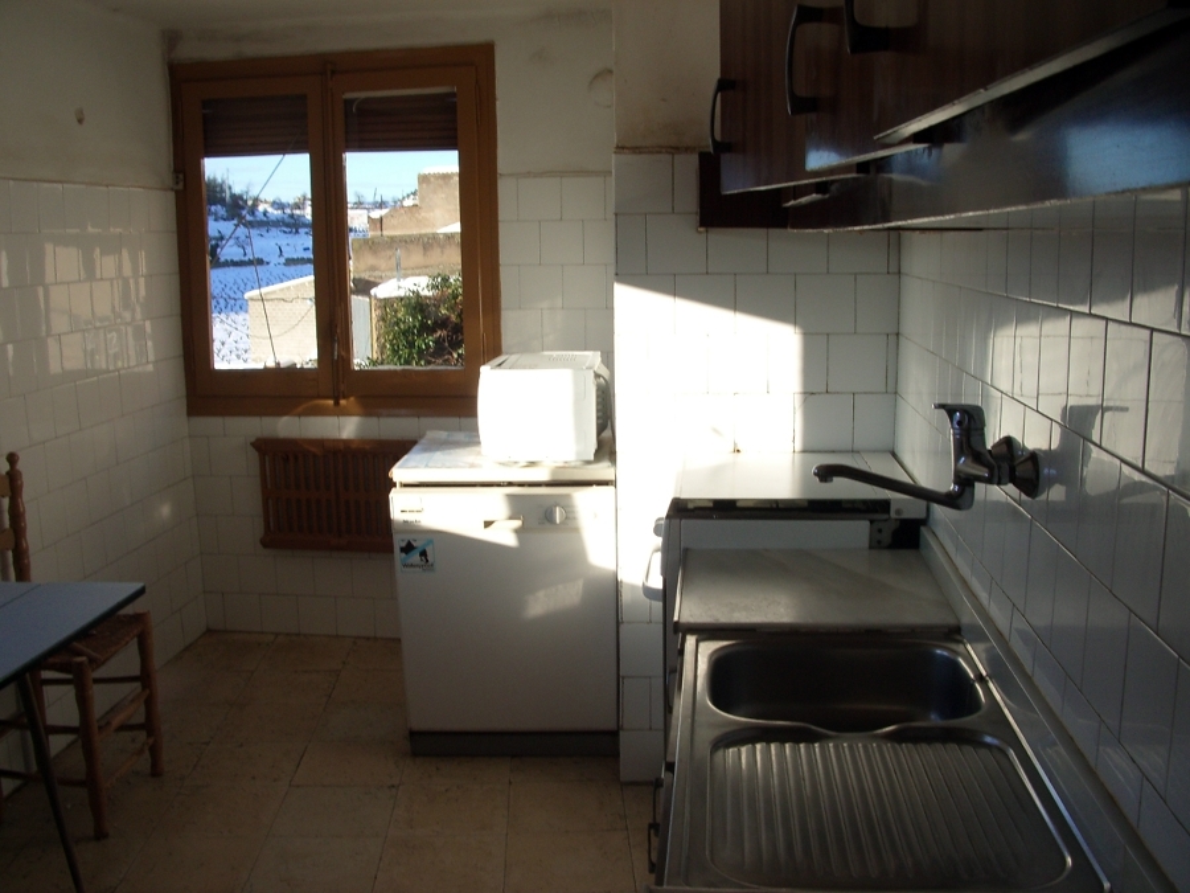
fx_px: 1203
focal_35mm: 35
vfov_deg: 40.7
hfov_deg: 52.6
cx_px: 595
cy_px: 446
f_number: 4.3
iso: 80
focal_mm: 5.8
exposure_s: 1/160
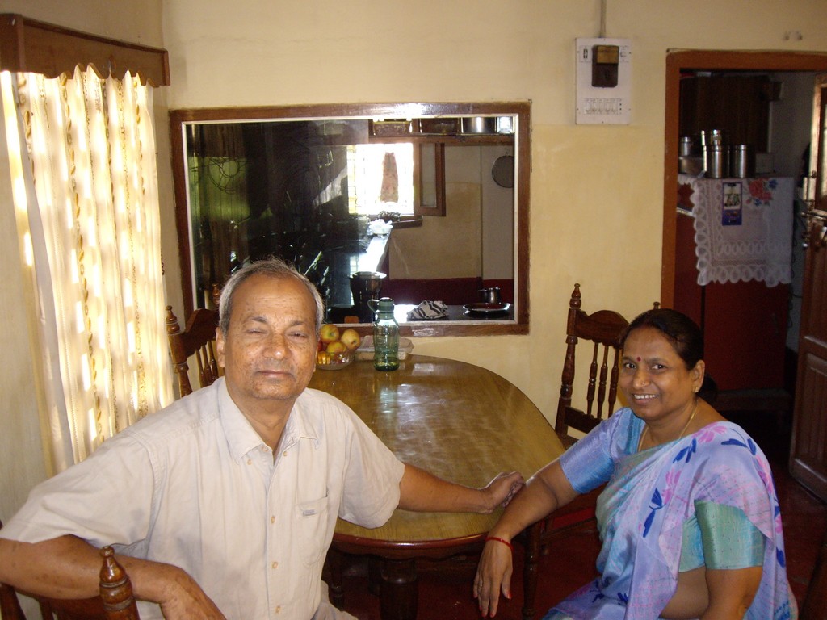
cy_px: 310
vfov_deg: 37.7
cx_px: 414
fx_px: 908
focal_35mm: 38
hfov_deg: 49.0
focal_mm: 6.2
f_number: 2.7
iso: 200
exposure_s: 1/15
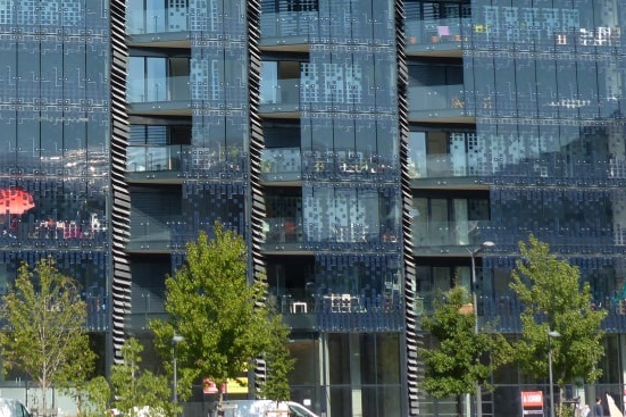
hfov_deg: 17.7
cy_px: 26
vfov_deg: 11.9
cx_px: 95
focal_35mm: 114
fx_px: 1982
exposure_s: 1/800
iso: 100
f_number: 4
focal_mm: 10.5
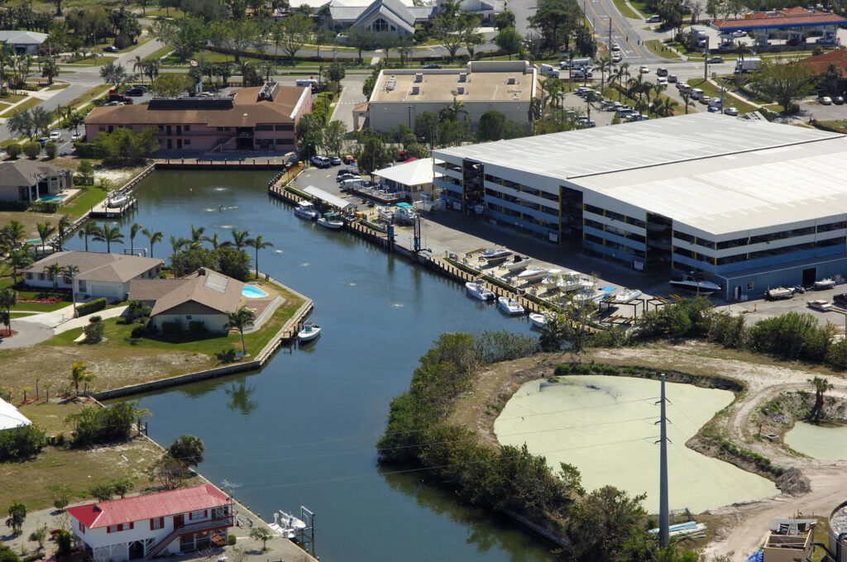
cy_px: 281
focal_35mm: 112
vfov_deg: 12.1
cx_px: 424
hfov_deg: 18.2
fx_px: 2643
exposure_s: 1/1000
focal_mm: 75
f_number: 9
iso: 400
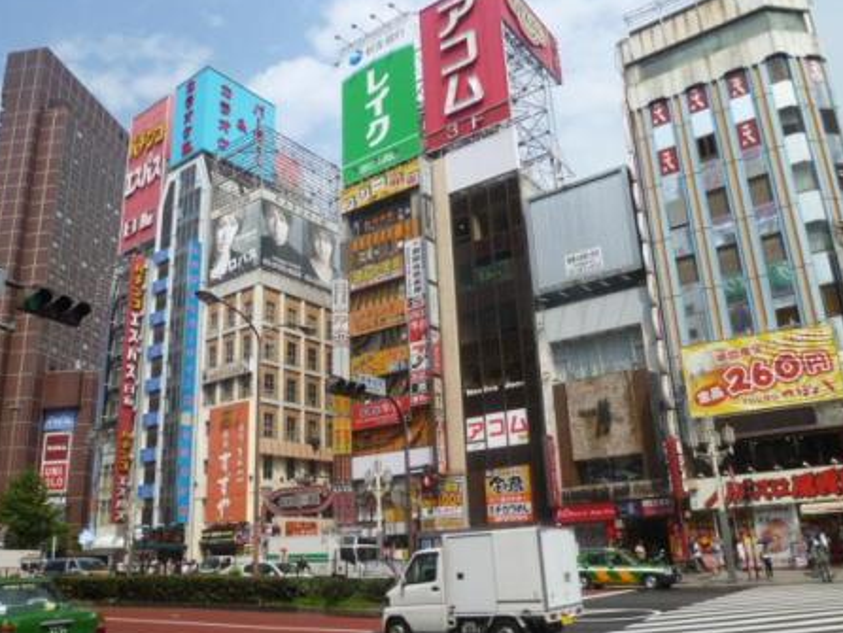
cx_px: 399
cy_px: 332
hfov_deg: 63.4
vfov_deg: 49.8
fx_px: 682
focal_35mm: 28
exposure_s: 1/400
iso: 80
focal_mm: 4.5
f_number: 4.5
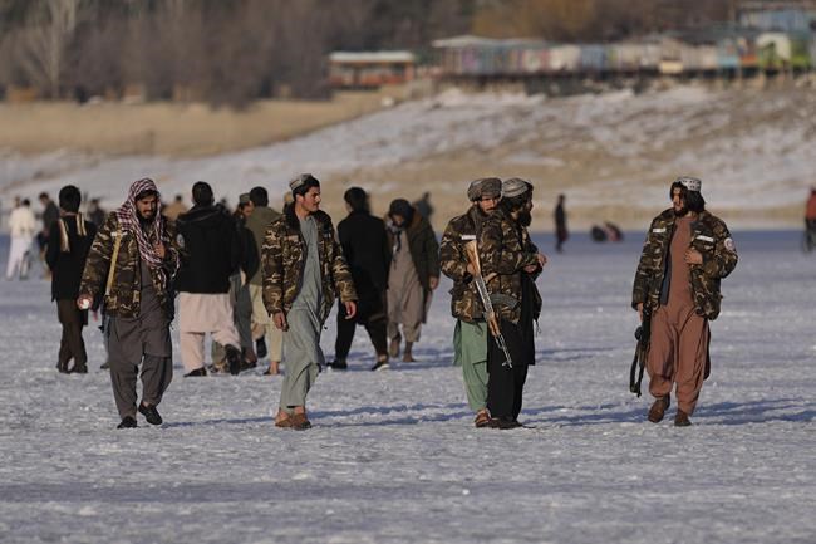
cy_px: 272
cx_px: 408
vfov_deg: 6.9
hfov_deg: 10.3
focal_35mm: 200
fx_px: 4532
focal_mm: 200
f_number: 2.8
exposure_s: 1/6400
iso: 200
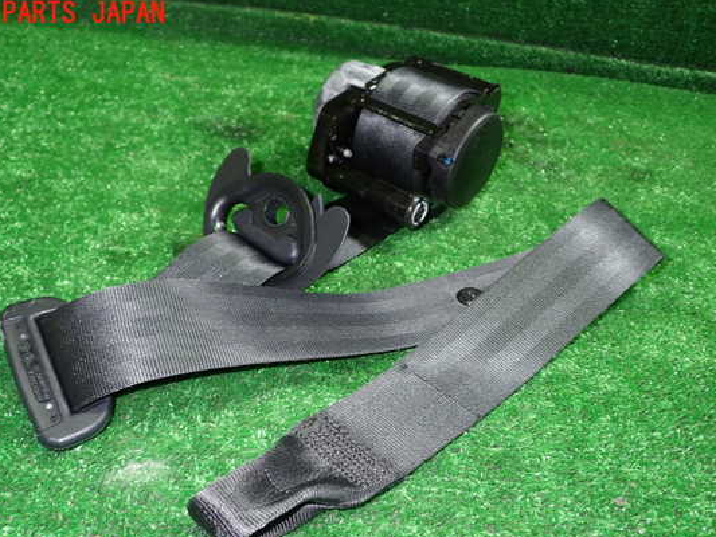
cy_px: 299
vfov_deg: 39.6
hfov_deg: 51.3
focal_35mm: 36
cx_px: 324
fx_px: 745
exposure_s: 1/30
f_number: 2.4
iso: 200
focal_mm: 5.79
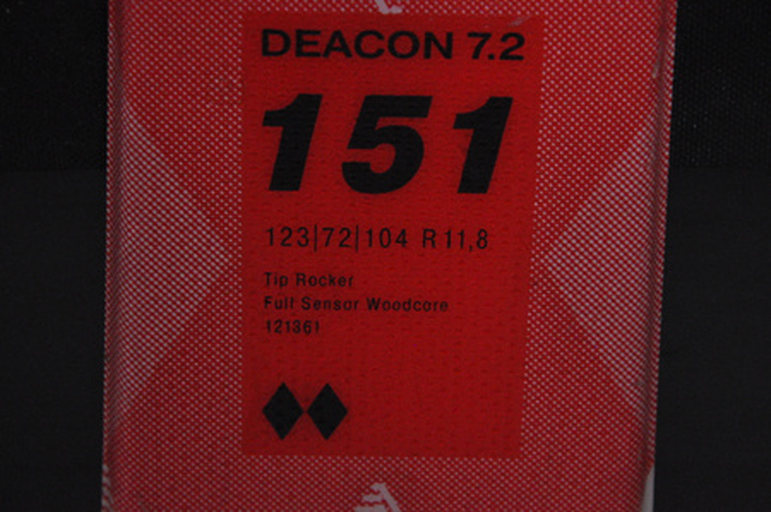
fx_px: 3369
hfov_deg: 13.1
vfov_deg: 8.7
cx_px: 386
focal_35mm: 158
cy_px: 256
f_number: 9.5
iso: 3200
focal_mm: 105
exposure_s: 1/125
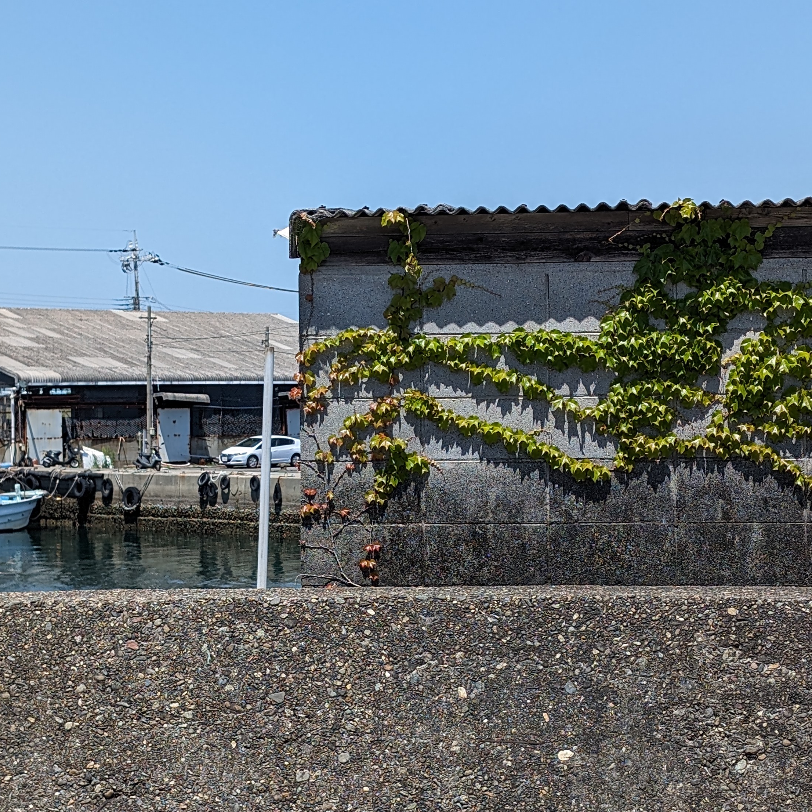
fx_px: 2123
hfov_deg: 21.7
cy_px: 446
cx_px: 403
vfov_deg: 21.6
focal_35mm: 80
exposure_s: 1/1019
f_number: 1.68
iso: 19
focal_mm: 6.9
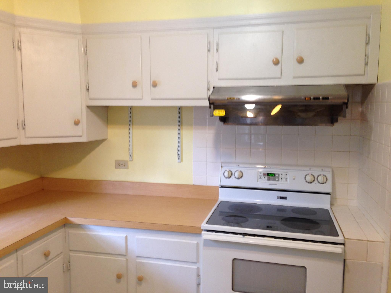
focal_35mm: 33
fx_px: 373
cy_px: 146
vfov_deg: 42.9
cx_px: 196
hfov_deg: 55.4
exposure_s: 1/20
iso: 64
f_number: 2.4
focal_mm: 4.12
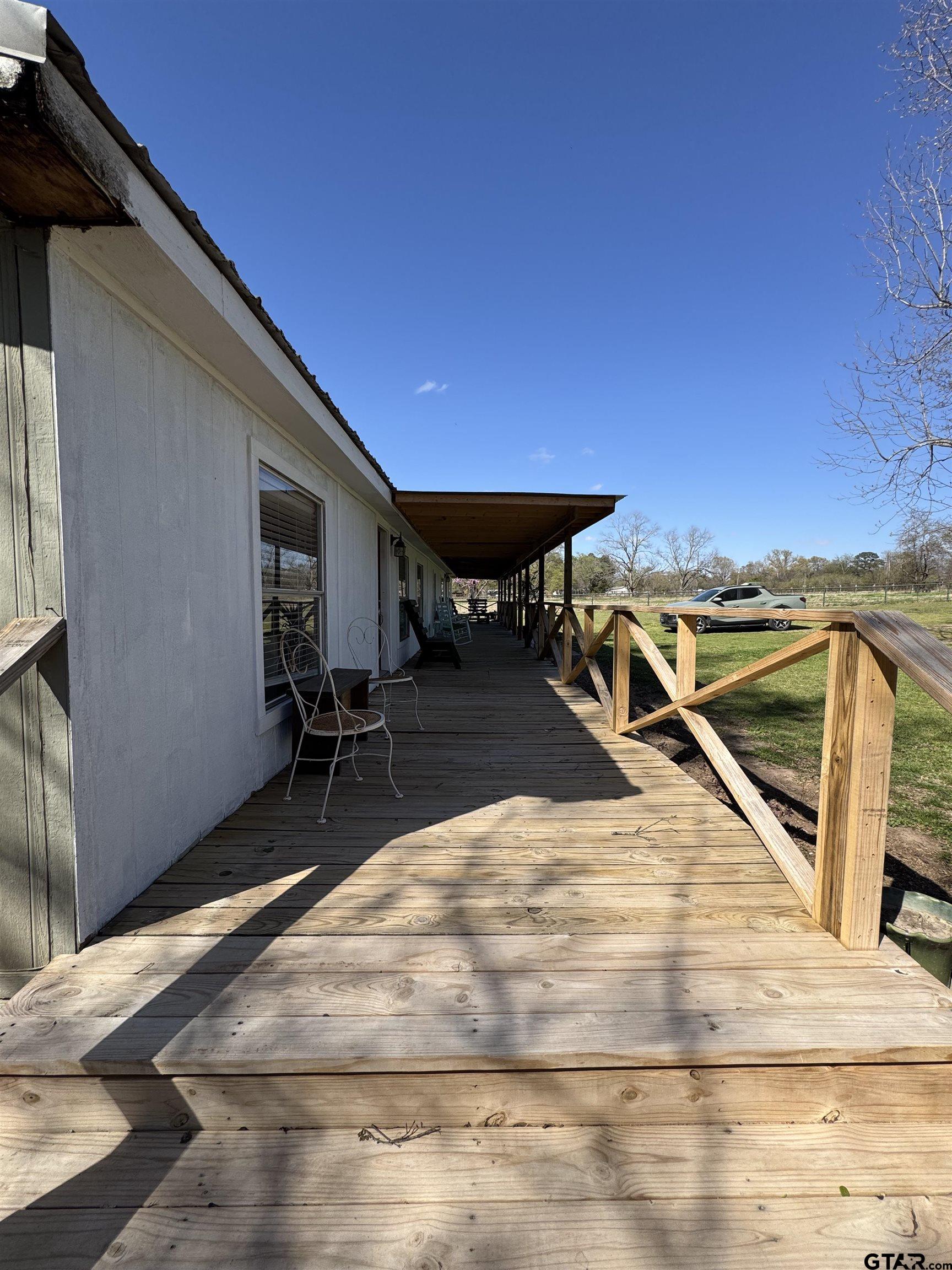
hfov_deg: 85.7
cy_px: 635
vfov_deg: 102.1
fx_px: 513
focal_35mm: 14
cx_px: 476
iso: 50
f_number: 2.2
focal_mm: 2.22
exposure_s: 1/1323
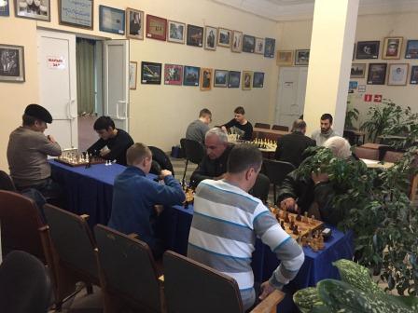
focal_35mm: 29
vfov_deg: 48.2
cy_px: 156
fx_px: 350
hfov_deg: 61.7
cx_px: 209
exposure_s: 1/25
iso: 250
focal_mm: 4.15
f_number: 2.2
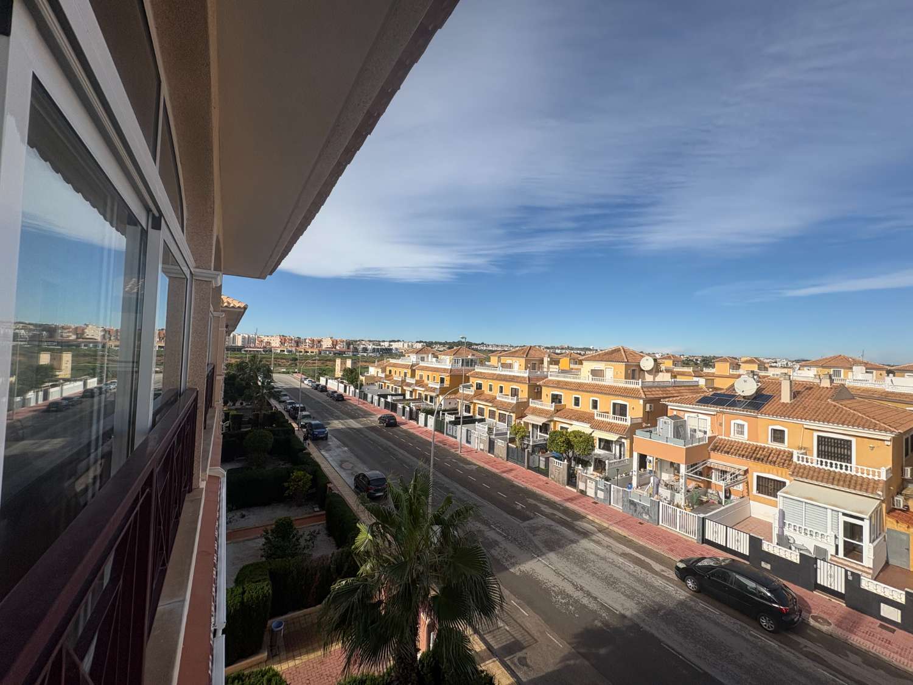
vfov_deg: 85.7
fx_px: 369
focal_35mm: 14
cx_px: 456
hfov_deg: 102.1
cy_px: 342
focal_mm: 2.22
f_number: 2.2
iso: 50
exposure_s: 1/3106
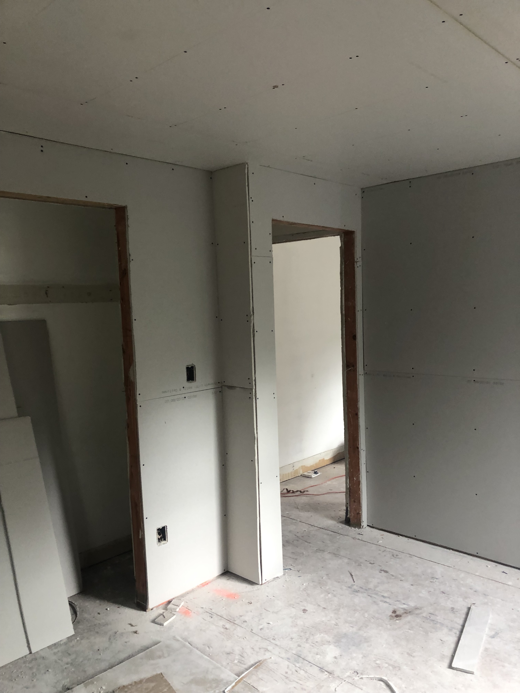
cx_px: 260
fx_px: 561
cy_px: 346
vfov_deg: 63.4
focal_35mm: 28
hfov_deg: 49.7
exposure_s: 1/30
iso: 40
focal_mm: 3.99
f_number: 1.8
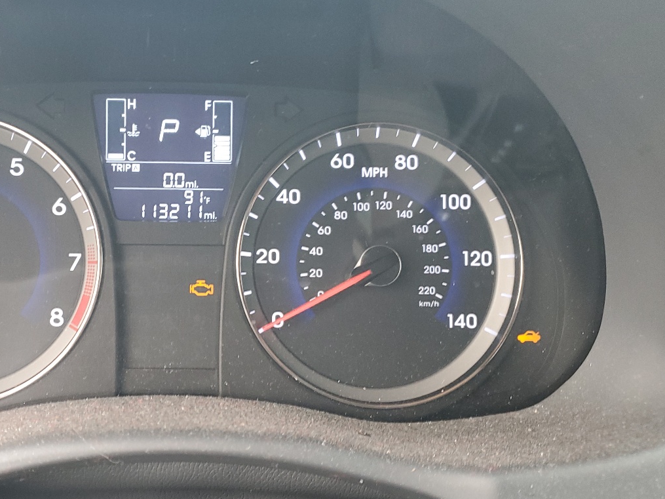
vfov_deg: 35.1
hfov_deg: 44.3
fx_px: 788
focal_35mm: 41
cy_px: 283
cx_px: 171
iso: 90
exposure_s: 1/60.2
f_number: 1.5
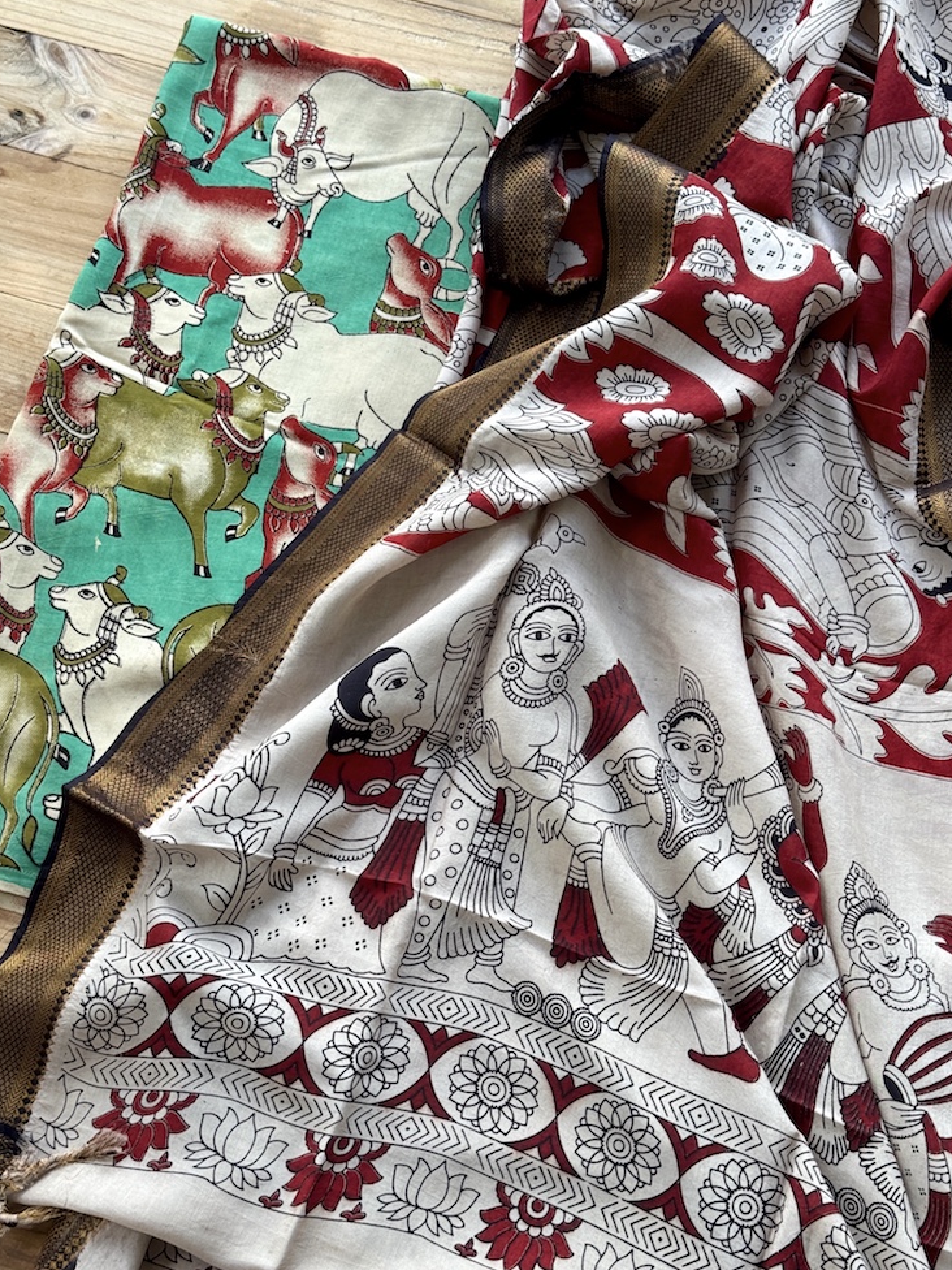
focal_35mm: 49
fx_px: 1797
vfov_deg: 38.9
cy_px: 627
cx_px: 474
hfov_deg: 29.7
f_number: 1.78
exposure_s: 1/464
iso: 64
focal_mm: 6.76
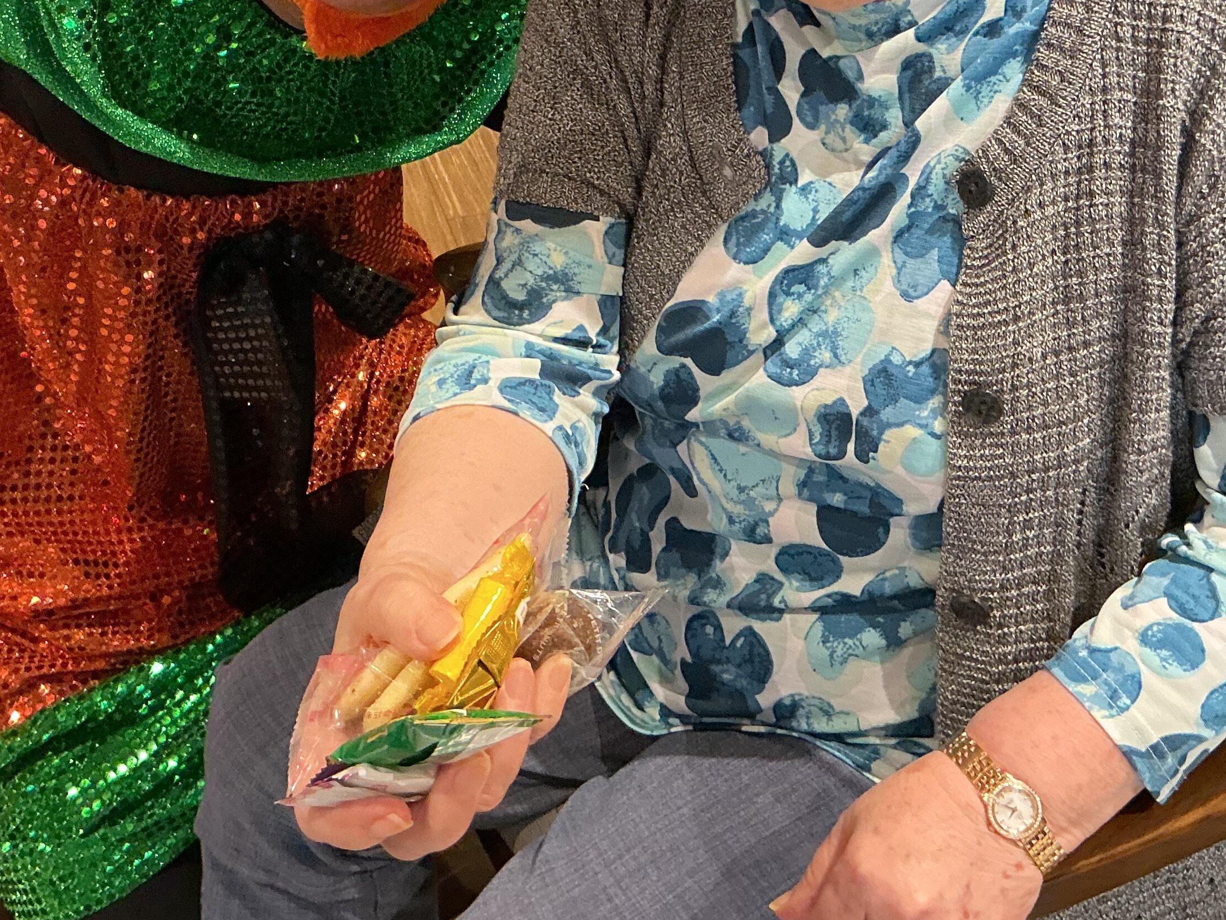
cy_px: 81
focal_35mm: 53
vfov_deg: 26.5
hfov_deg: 36.1
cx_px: 567
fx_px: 1877
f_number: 1.8
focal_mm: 3
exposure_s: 1/50
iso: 200
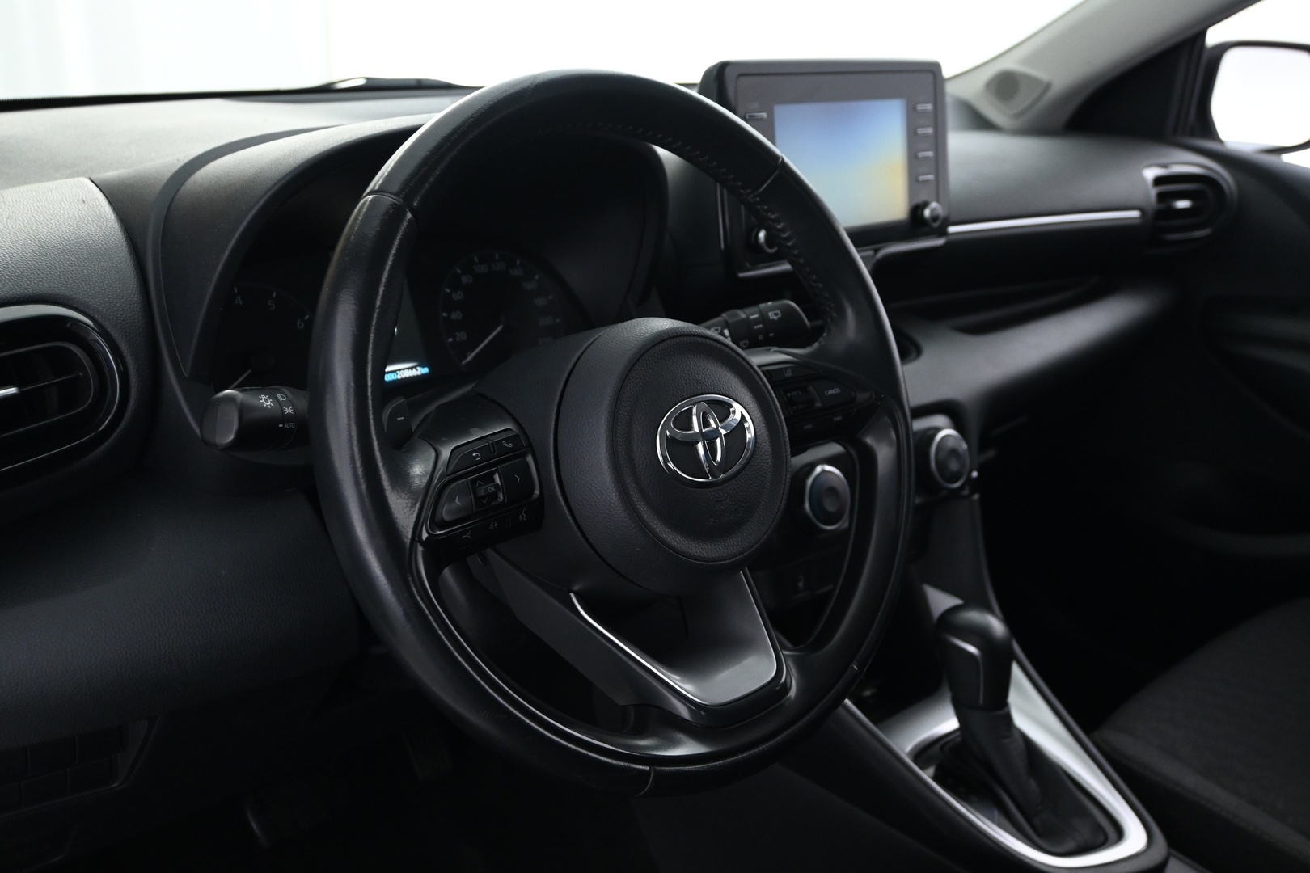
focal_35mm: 34
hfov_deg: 56.1
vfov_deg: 39.1
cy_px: 436
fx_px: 1228
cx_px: 655
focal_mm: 22.5
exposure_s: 1/15
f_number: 4
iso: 1600
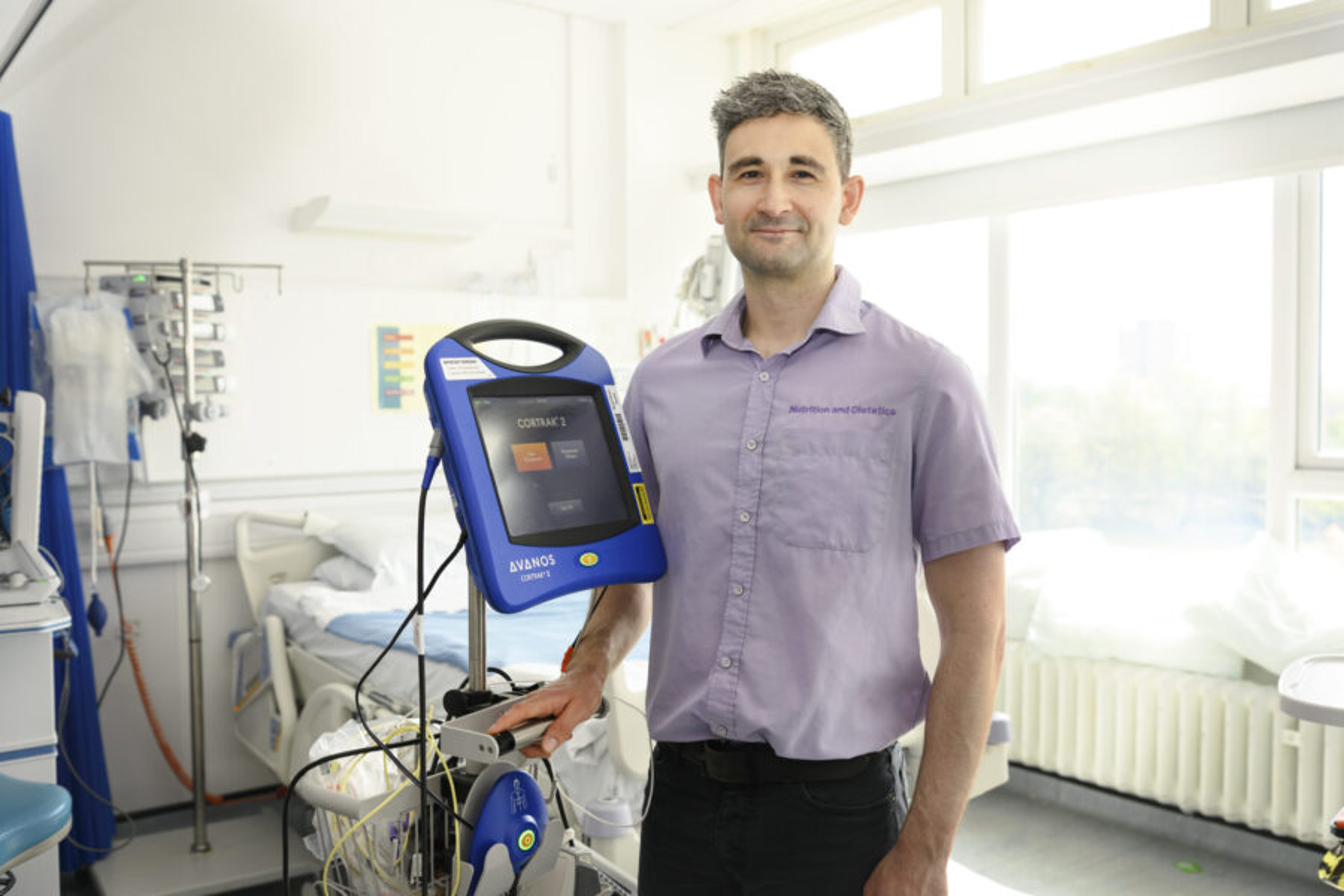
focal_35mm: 34
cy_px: 448
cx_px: 672
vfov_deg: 38.9
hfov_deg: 55.8
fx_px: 1269
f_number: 4
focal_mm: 34
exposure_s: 1/100
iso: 250
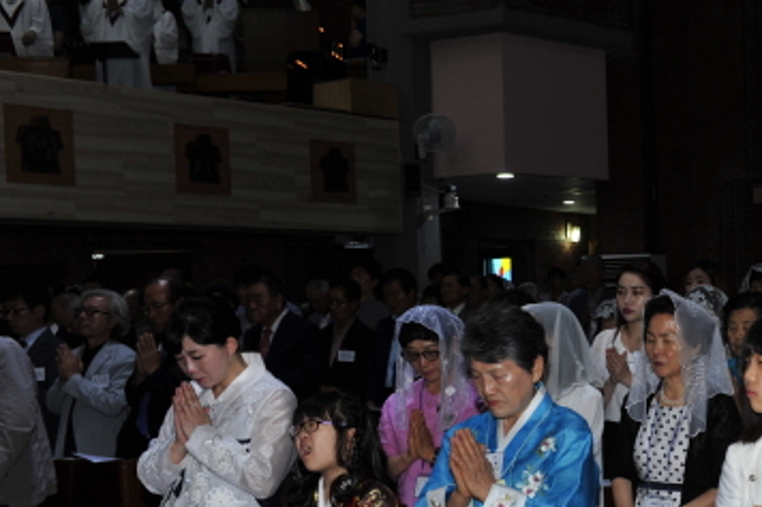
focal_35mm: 55
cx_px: 728
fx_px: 1164
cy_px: 333
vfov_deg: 24.5
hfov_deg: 33.7
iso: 200
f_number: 5.6
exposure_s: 1/60
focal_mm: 28
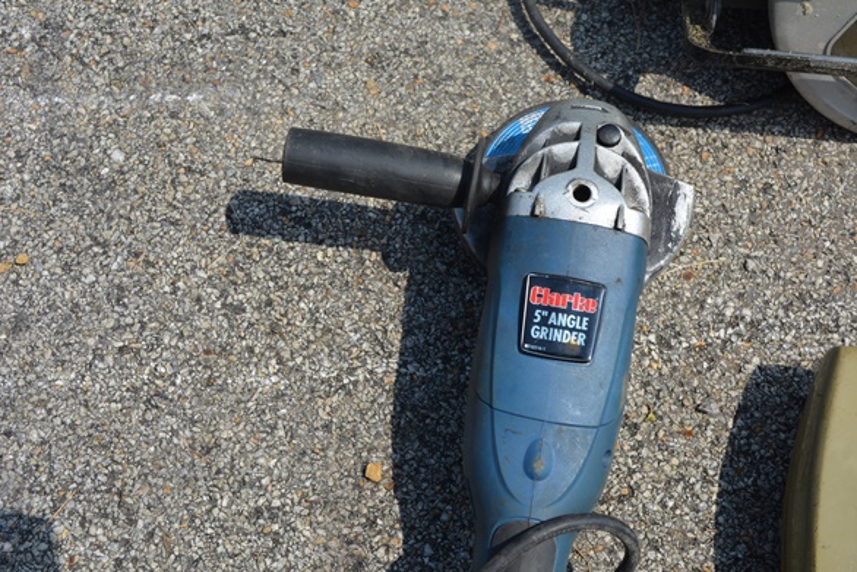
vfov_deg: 31.2
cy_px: 282
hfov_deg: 45.4
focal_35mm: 43
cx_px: 430
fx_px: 1024
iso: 110
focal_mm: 28
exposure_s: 1/250
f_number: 8
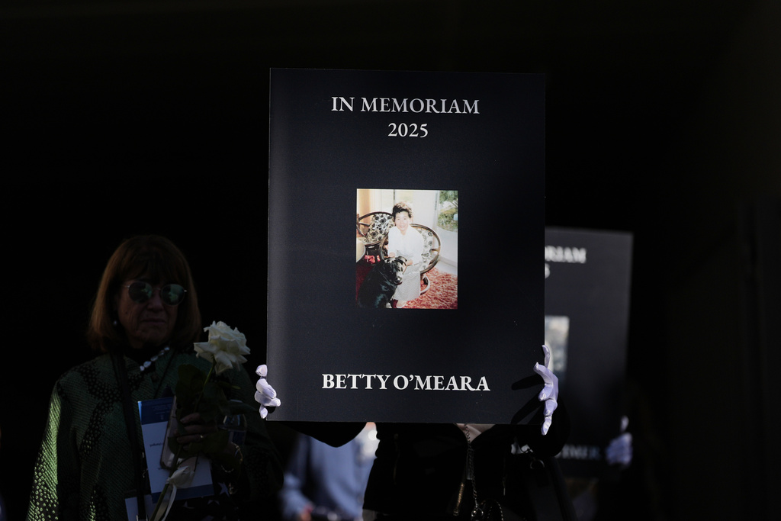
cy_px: 260
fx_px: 3016
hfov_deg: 14.8
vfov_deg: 9.9
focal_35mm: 139
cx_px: 390
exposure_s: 1/16000
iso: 250
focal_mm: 139
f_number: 2.8
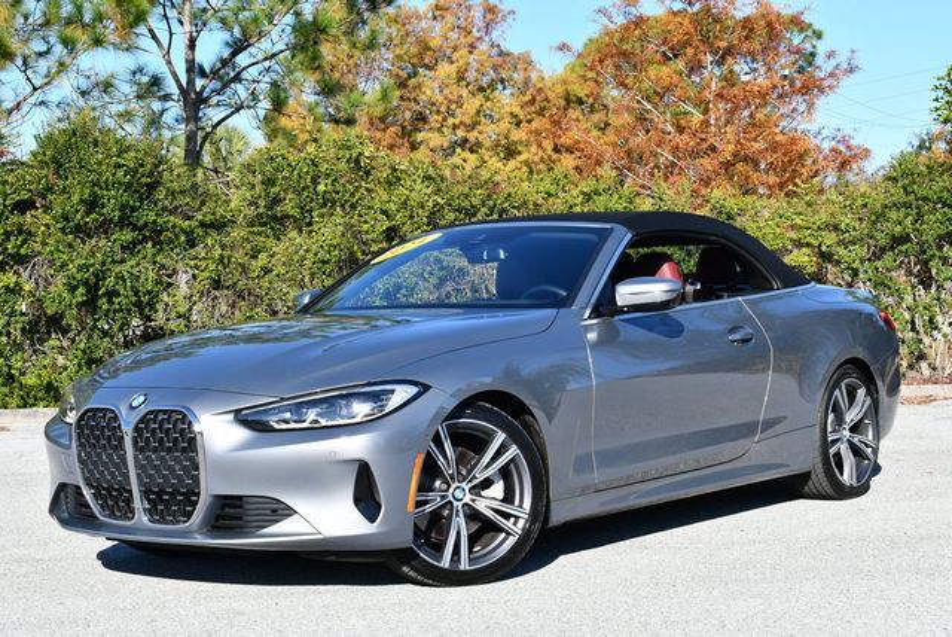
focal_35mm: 68
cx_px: 476
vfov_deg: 20.1
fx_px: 1800
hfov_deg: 29.6
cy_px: 318
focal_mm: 34
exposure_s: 1/250
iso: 125
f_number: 8
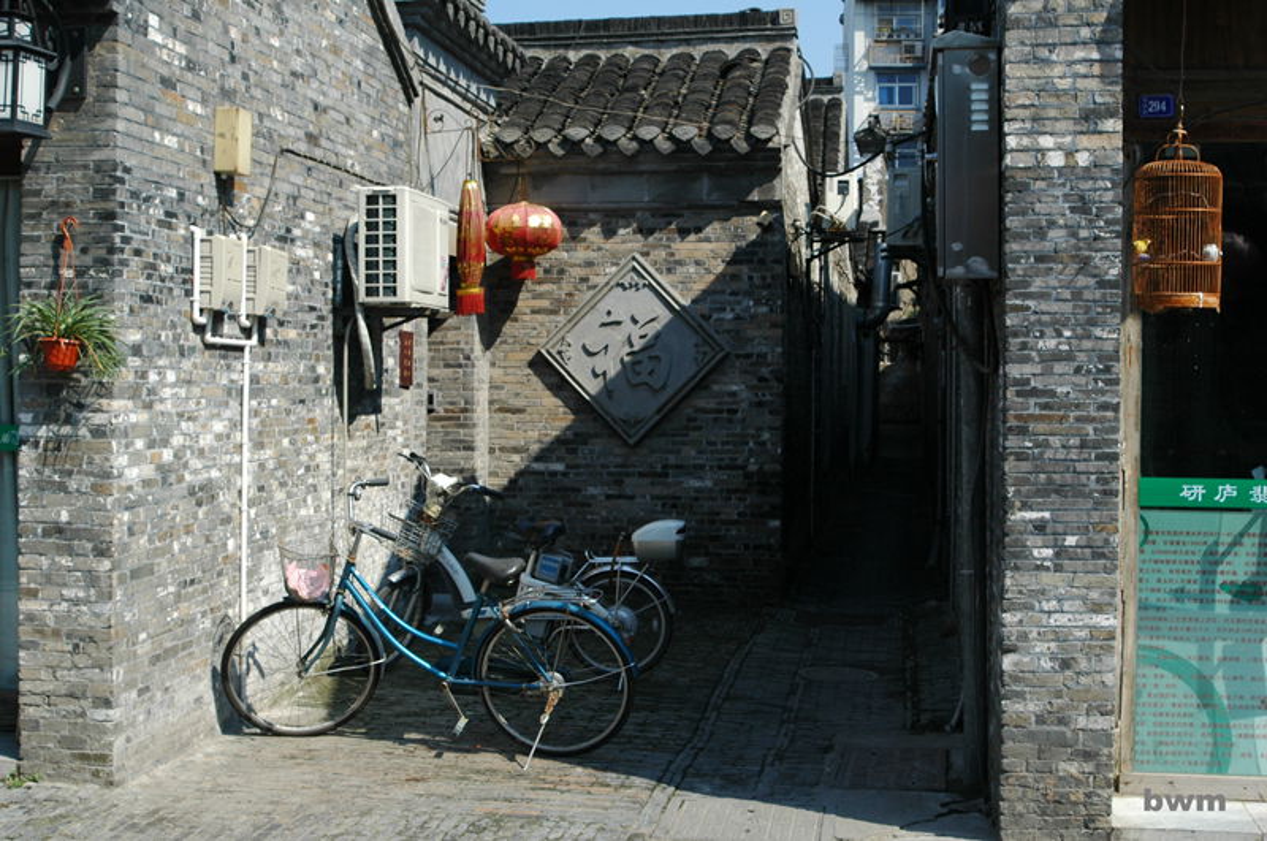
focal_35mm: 51
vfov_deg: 26.4
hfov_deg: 38.9
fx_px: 1792
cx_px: 634
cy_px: 420
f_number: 10
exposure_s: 1/250
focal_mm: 34
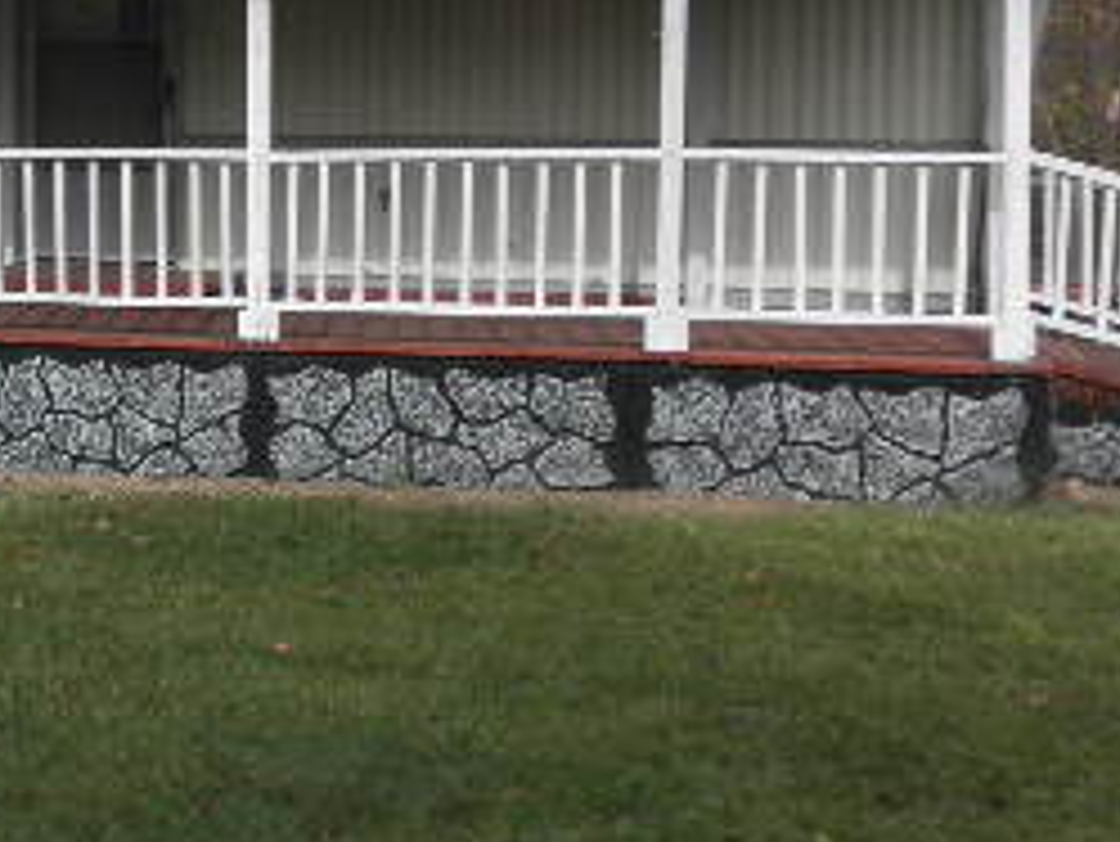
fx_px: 2331
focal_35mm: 72
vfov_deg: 20.2
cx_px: -139
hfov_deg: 25.0
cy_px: 140
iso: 64
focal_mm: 5
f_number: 8.5
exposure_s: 1/80
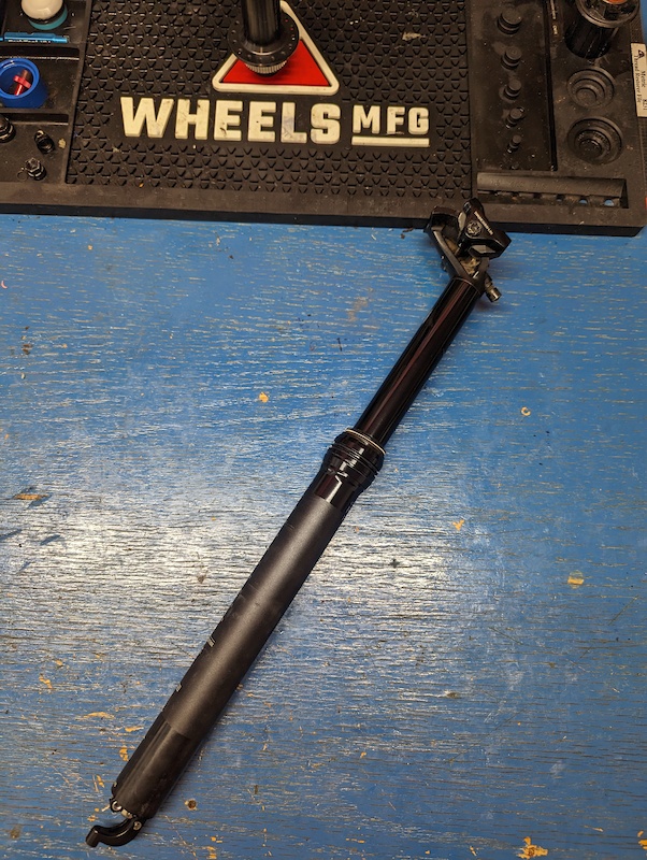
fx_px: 597
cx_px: 324
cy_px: 430
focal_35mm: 24
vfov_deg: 71.5
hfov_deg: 56.9
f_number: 1.85
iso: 167
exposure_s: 1/120
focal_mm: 6.81
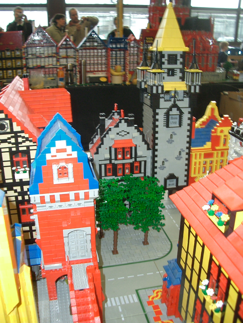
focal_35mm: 35
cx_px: 122
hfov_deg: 40.7
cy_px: 162
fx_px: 328
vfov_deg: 52.6
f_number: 2.6
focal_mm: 5.8
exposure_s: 1/40
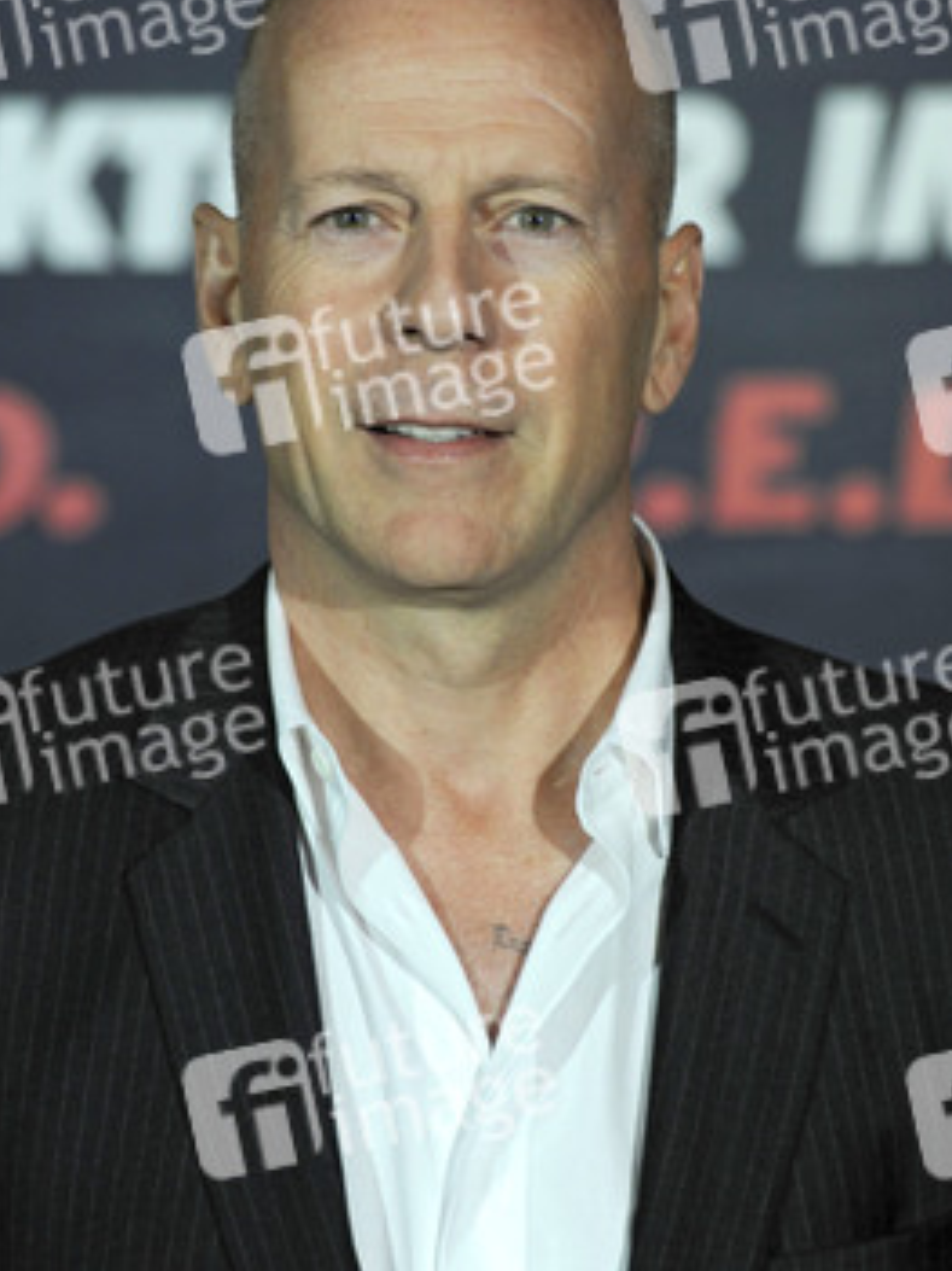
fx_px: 8035
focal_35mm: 219
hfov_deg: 6.8
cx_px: 474
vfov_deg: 9.0
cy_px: 550
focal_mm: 200
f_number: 5.6
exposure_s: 1/160
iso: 2000
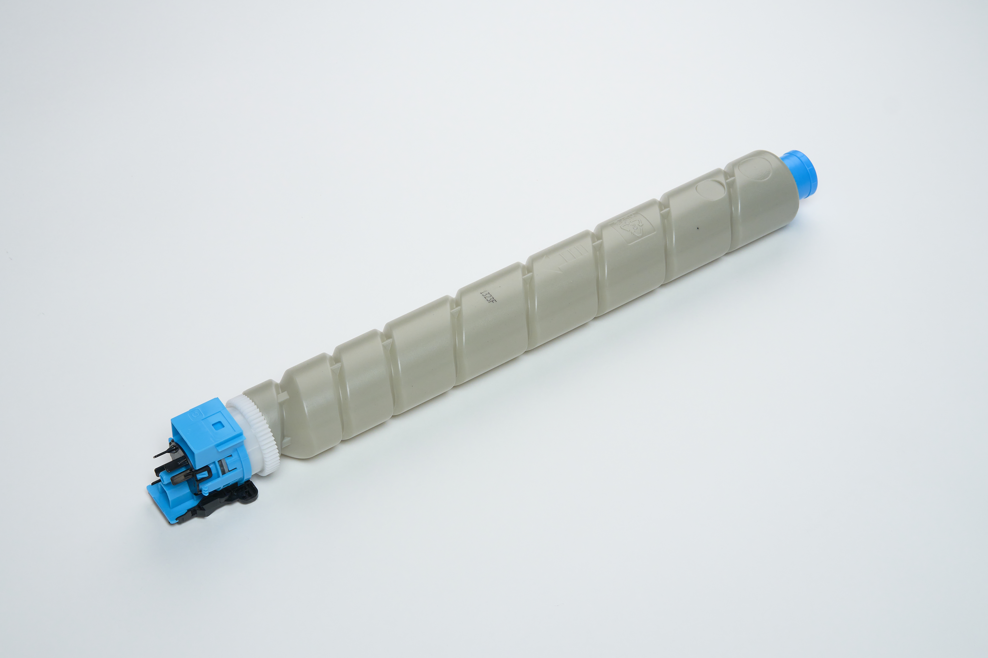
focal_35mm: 75
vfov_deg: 18.2
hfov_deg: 27.0
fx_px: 2058
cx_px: 494
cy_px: 329
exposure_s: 1/125
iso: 160
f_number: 8
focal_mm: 50
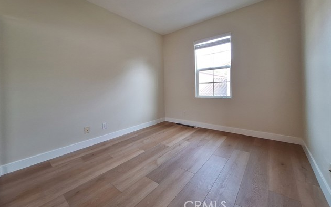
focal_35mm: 14
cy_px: 87
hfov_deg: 105.3
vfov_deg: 78.1
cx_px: 163
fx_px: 126
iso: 100
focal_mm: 1.74
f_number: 2.2
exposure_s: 1/40
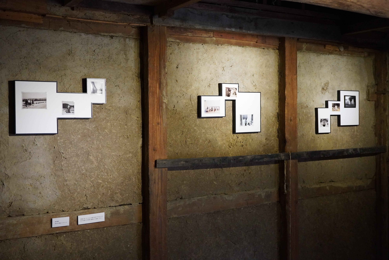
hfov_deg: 43.6
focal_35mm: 45
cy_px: 130
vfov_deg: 29.9
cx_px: 194
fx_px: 486
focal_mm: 30
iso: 4000
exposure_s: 1/160
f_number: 3.5
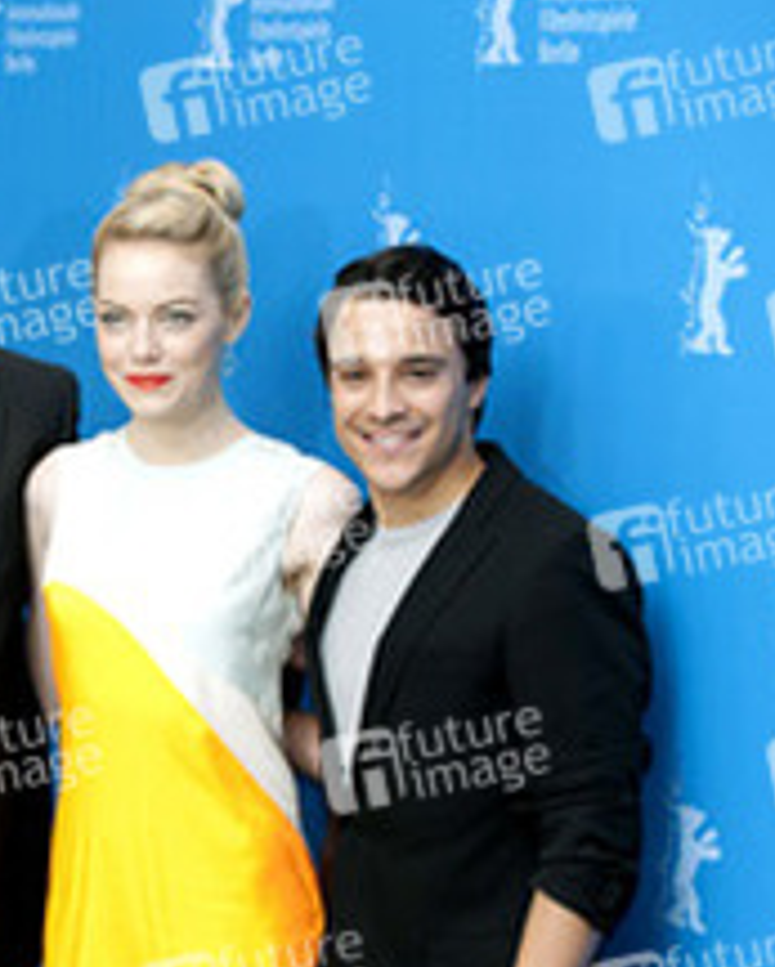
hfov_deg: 11.1
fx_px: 3925
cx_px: -132
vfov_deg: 14.0
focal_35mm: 137
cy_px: 649
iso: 1250
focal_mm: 70
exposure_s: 1/250
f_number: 4.5
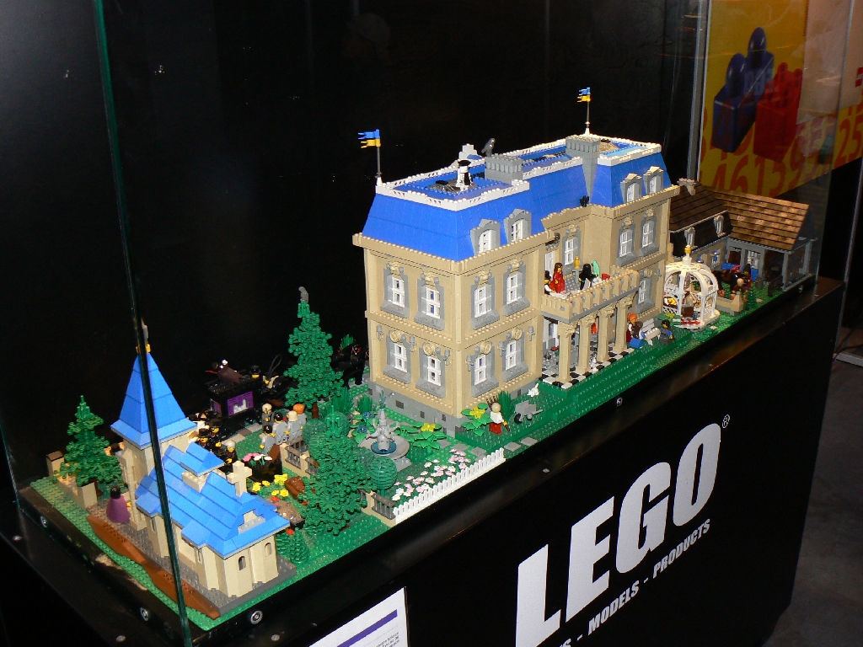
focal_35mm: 36
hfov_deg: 51.4
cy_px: 324
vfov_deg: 39.7
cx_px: 432
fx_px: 898
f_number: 2.8
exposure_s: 1/30
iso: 100
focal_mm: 6
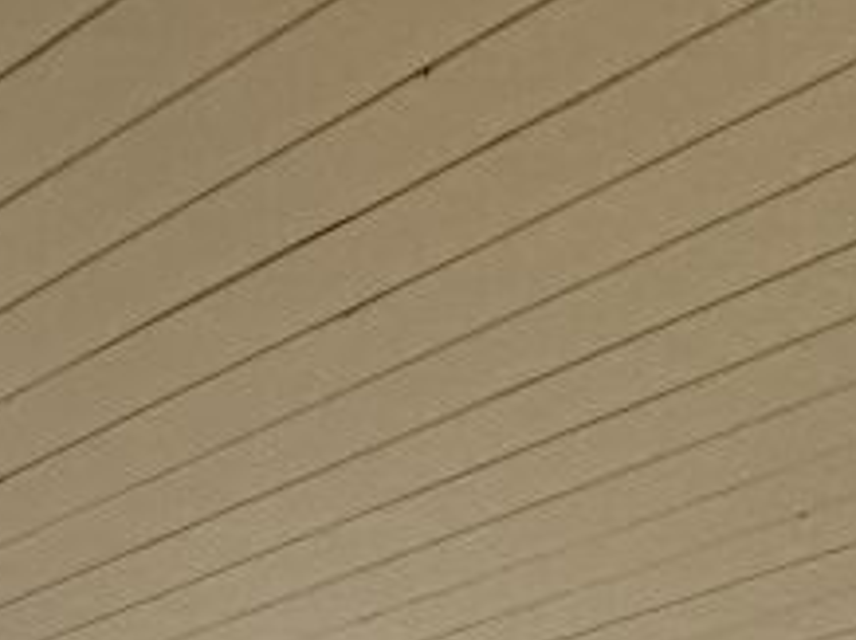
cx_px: -79
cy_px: 1704
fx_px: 2223
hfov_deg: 20.8
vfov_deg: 11.9
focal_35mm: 90
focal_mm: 2.22
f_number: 2.2
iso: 400
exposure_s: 1/50
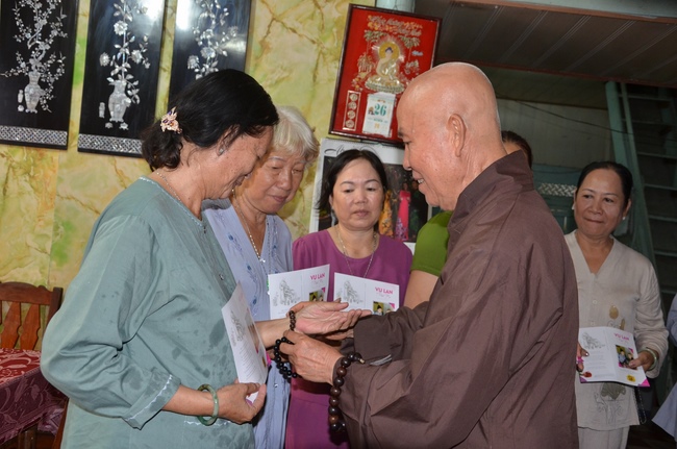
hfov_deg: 53.2
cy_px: 224
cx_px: 338
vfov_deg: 36.7
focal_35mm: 36
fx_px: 676
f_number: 5
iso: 1000
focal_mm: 24
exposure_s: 1/60
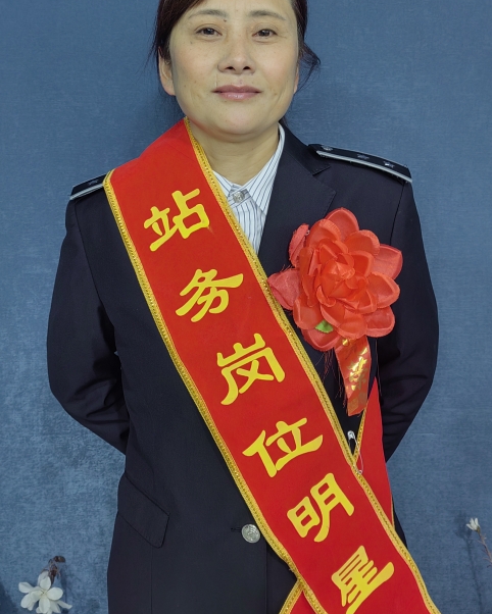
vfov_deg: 51.1
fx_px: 637
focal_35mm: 35
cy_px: 242
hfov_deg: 42.2
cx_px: 212
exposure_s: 1/33.3
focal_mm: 5.52
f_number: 1.9
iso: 100
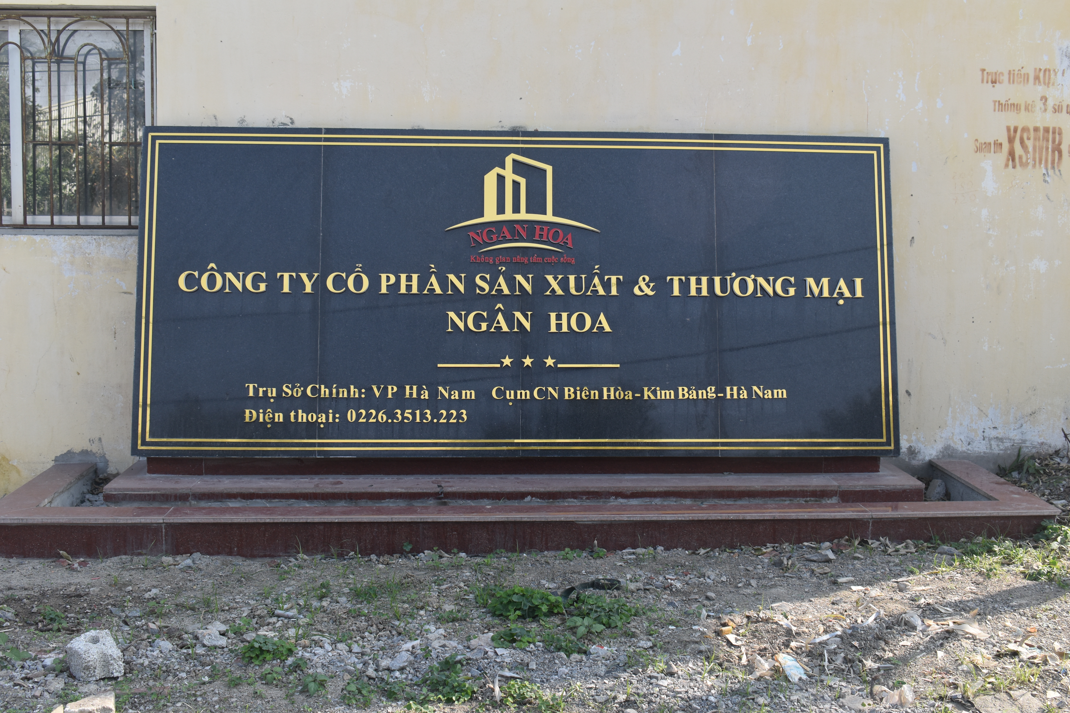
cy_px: 356
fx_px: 1248
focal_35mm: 42
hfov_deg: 46.4
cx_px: 535
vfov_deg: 31.9
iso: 250
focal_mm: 28
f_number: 8
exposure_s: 1/250
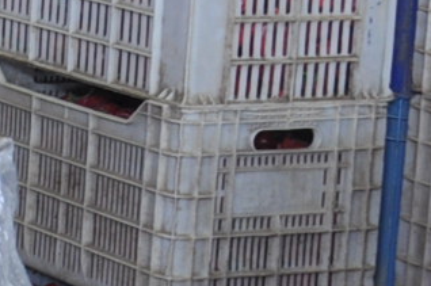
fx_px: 2539
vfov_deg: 6.3
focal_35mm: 212
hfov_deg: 8.2
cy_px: -201
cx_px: -892
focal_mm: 21
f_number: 5.6
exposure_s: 1/30
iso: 200
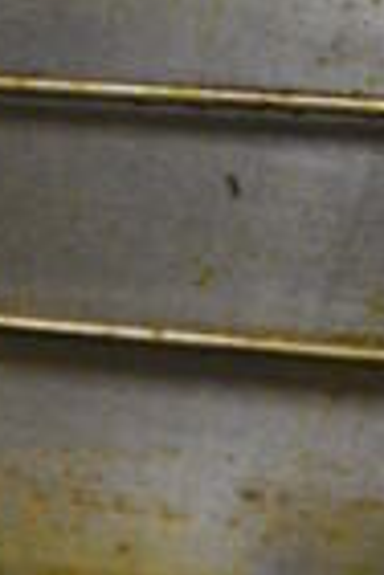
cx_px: -253
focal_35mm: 175
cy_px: 1266
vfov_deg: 10.5
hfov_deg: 7.7
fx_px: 2800
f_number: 3.5
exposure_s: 1/125
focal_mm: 18
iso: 5000
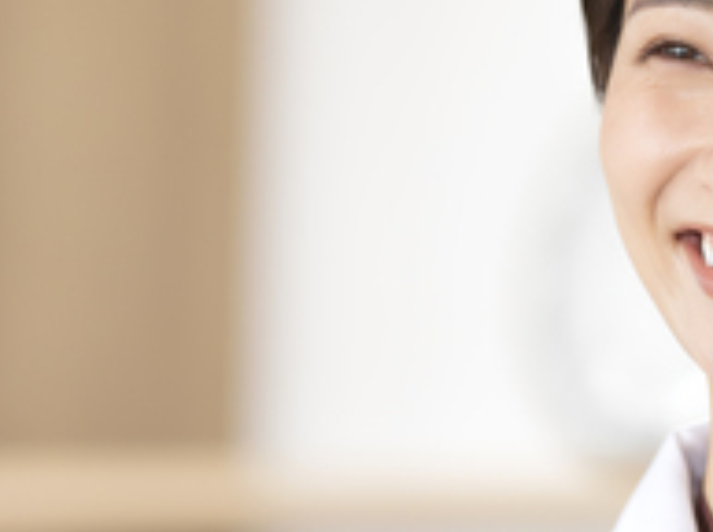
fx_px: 8861
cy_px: 399
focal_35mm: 431
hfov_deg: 4.6
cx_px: 458
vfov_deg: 3.4
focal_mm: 135
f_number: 2.2
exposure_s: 1/125
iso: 500
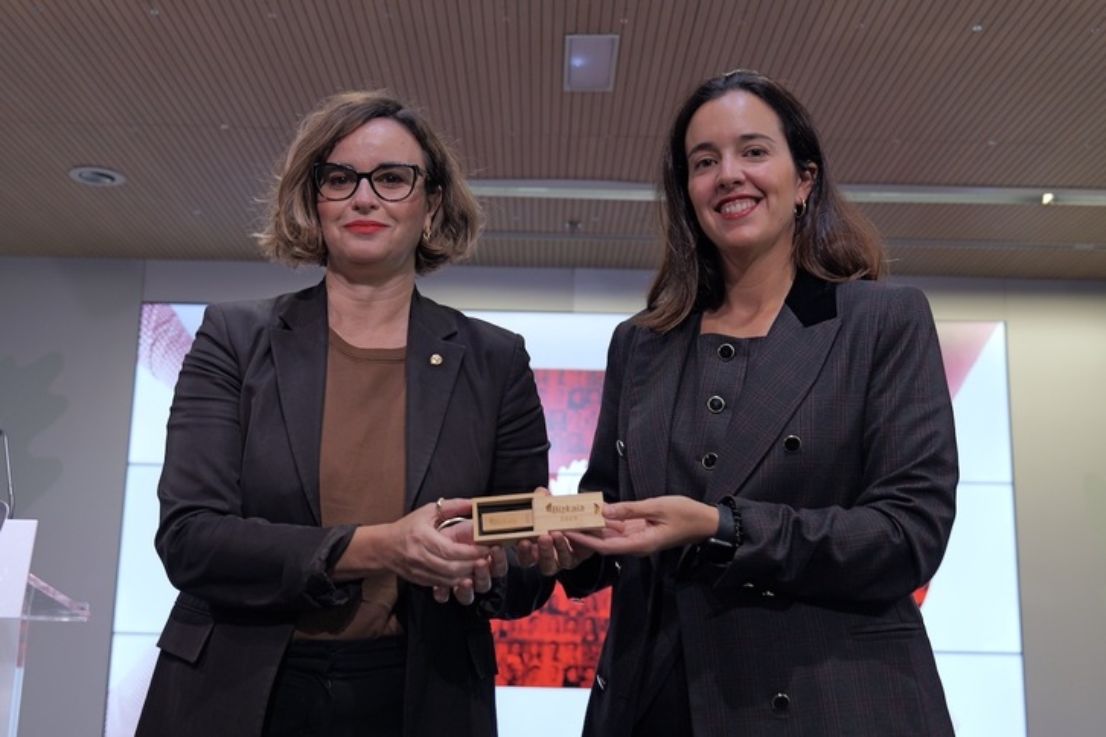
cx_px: 553
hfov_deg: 46.4
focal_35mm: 42
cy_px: 368
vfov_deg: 31.9
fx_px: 1290
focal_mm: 42
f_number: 4.9
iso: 400
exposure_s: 1/50
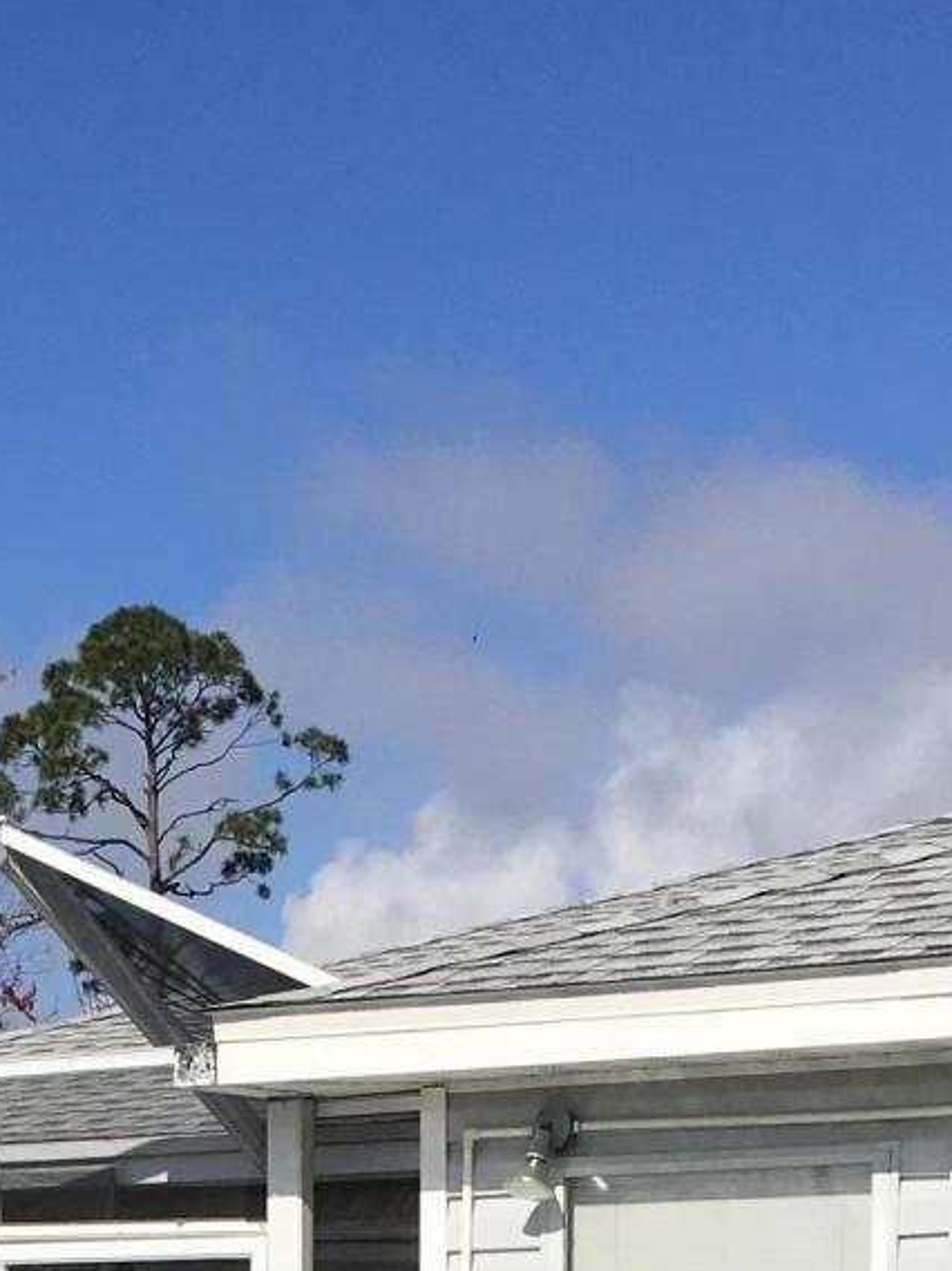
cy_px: 1888
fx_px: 3744
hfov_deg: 14.4
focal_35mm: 102
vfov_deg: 17.4
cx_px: 163
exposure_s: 1/3663
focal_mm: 4.15
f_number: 2.2
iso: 25
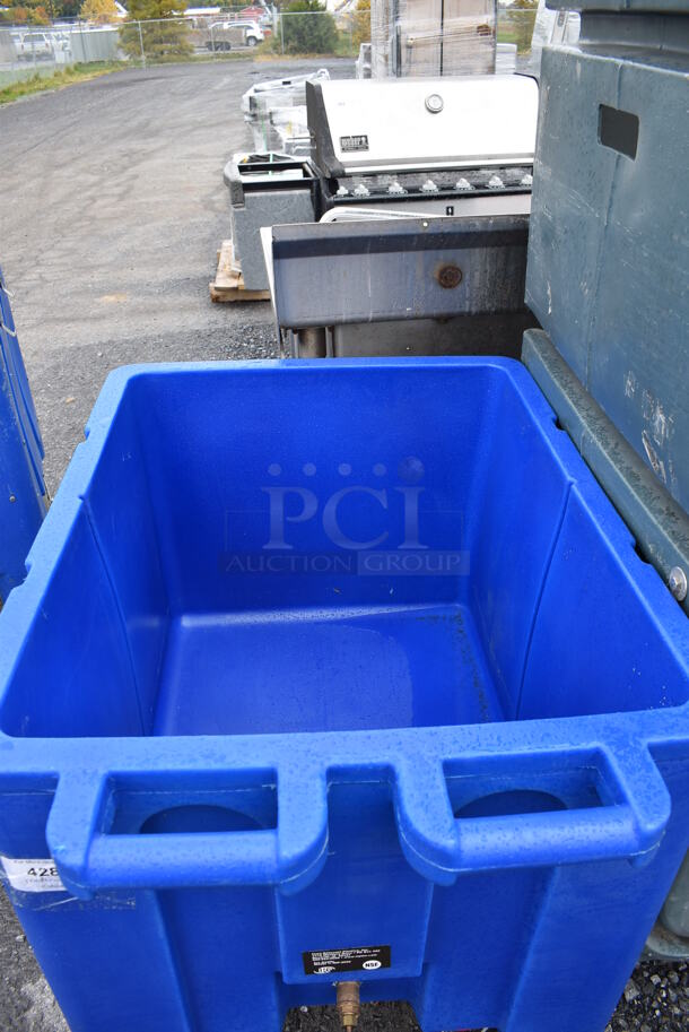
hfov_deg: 48.0
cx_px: 344
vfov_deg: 67.3
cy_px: 516
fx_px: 774
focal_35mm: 27
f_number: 6.3
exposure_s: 1/160
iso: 200
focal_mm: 18
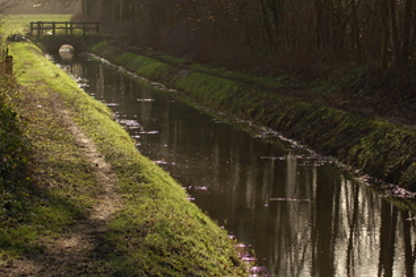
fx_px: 1766
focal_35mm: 153
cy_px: 137
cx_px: 195
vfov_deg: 9.0
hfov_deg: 13.4
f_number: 6.3
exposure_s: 1/640
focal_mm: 70
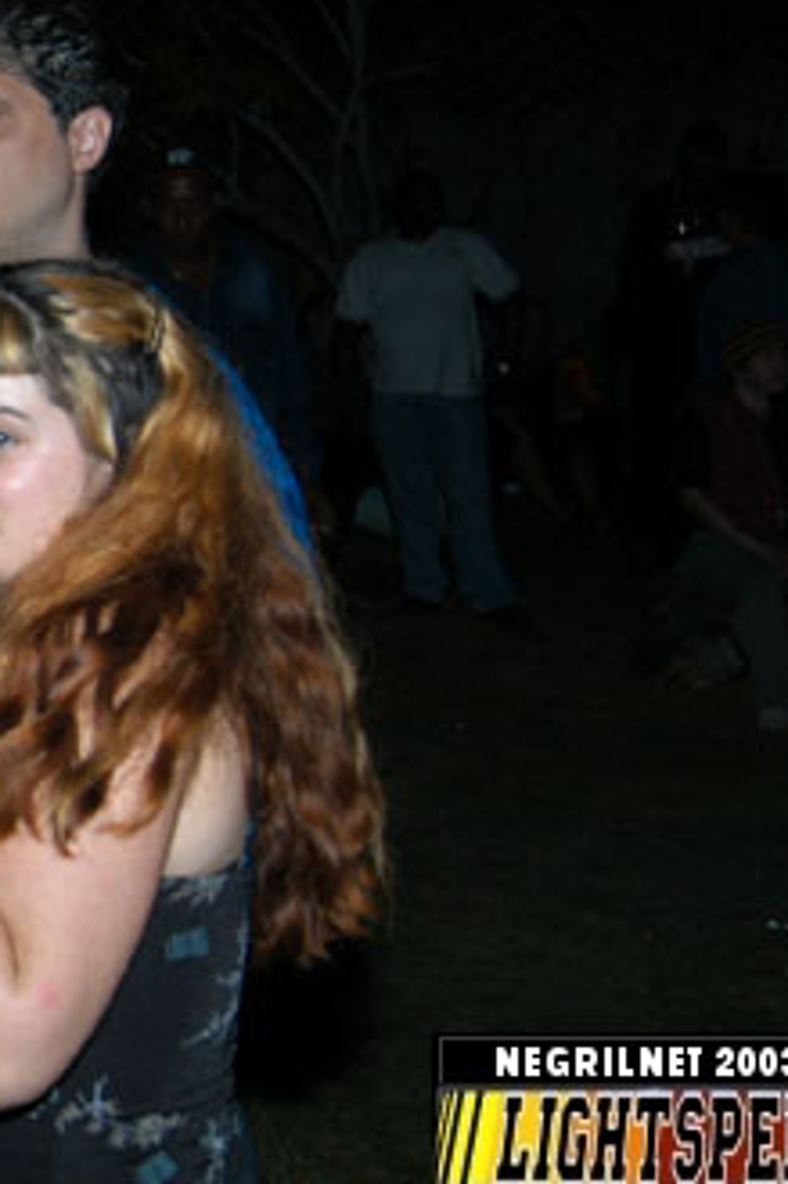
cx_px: -358
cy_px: 439
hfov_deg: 16.9
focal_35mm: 74
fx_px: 2432
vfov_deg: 27.3
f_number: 5
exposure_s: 1/60
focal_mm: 24
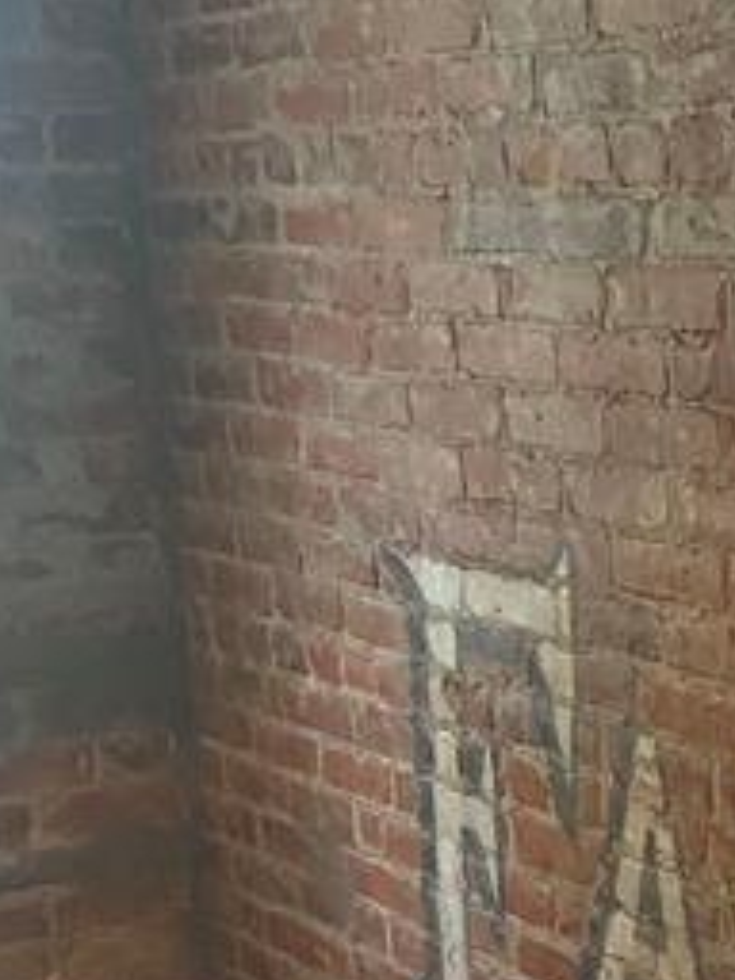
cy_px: 911
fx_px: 2208
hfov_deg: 17.9
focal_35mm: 78
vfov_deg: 24.2
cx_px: 900
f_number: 1.8
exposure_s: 1/30
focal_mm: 4.25
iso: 800
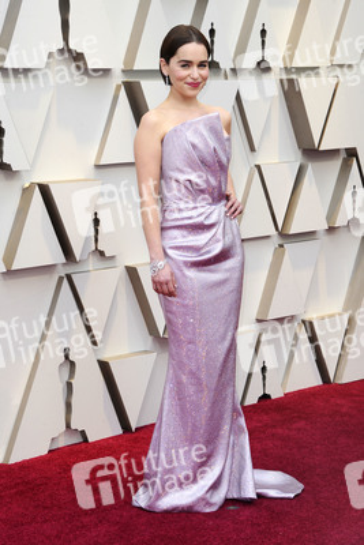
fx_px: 1394
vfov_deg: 22.1
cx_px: 182
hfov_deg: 14.9
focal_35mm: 92
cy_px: 272
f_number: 8
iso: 800
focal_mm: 92
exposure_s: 1/250
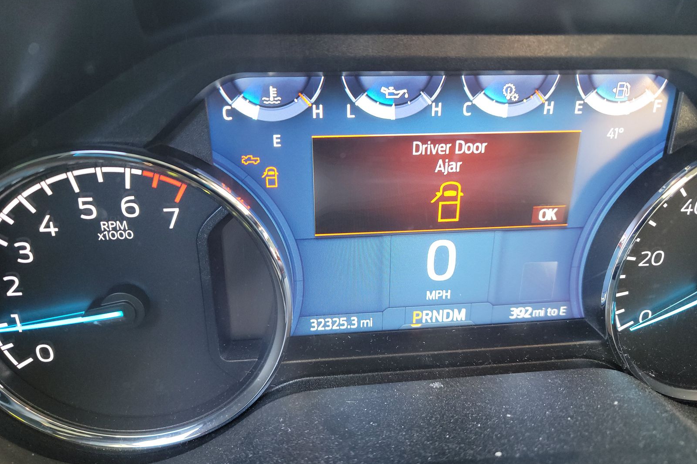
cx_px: 348
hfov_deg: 71.5
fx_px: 484
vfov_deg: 51.3
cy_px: 228
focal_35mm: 25
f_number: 1.8
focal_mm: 6.7
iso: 706
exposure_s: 1/59
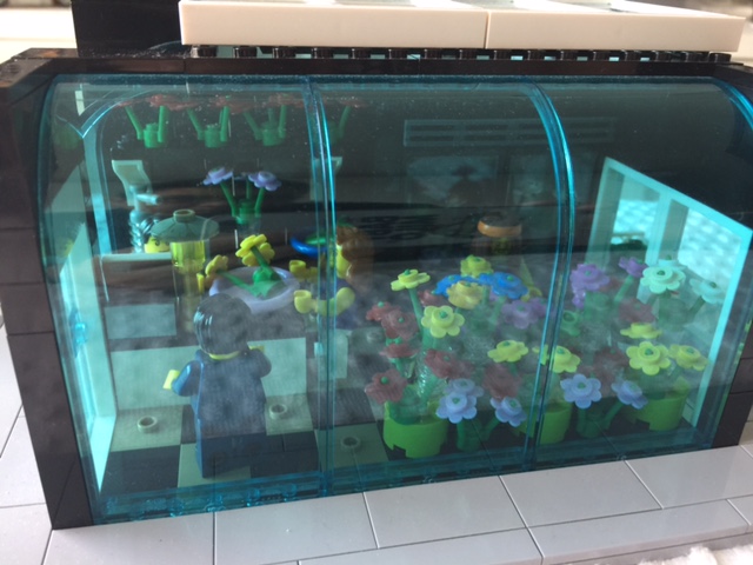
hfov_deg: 61.7
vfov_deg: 48.2
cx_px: 376
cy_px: 282
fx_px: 631
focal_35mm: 29
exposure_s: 1/15
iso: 40
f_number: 2.2
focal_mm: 4.15
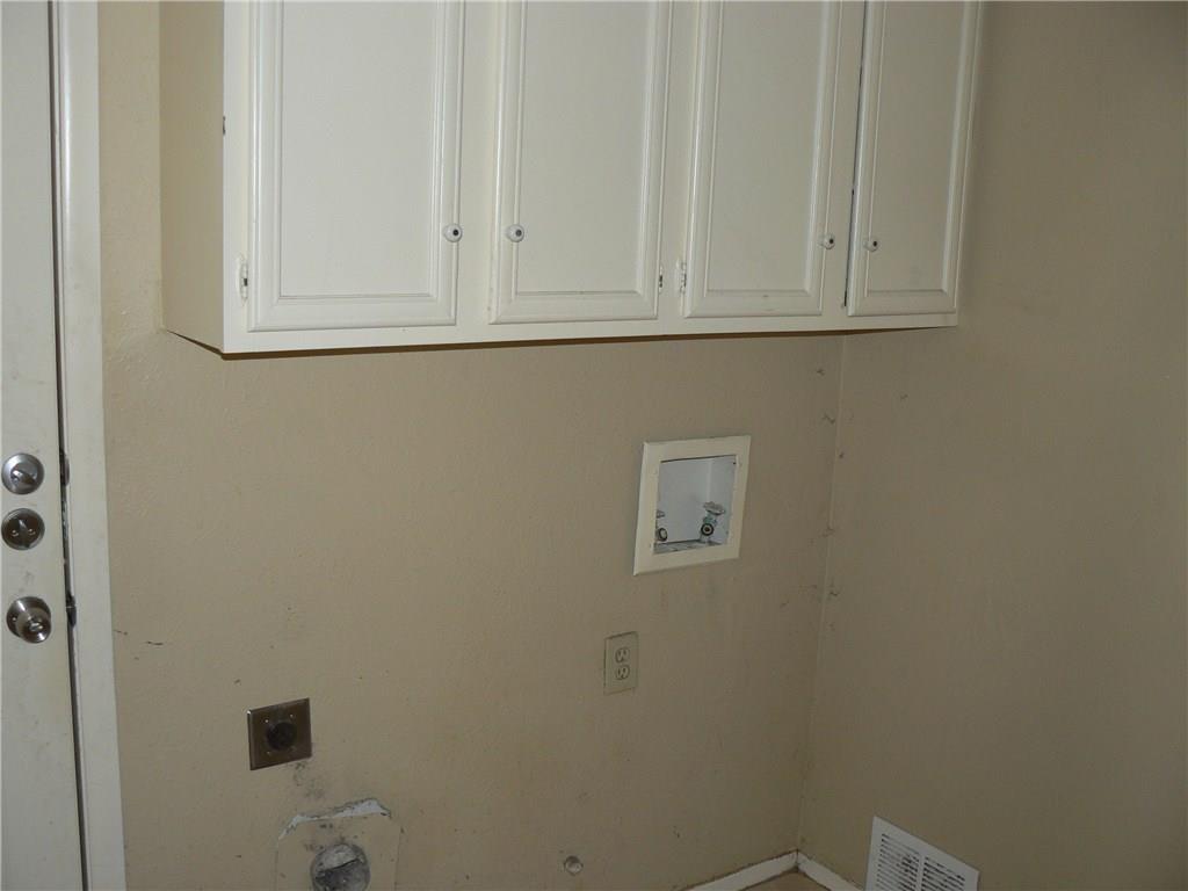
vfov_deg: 39.7
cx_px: 594
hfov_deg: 51.4
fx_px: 1235
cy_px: 446
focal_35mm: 36
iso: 100
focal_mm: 6
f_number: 2.8
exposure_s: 1/30
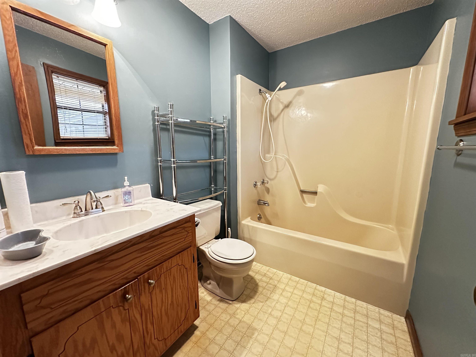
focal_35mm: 14
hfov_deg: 102.1
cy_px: 178
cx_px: 238
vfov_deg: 85.7
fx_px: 193
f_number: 2.2
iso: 1250
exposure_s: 1/60
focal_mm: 2.22
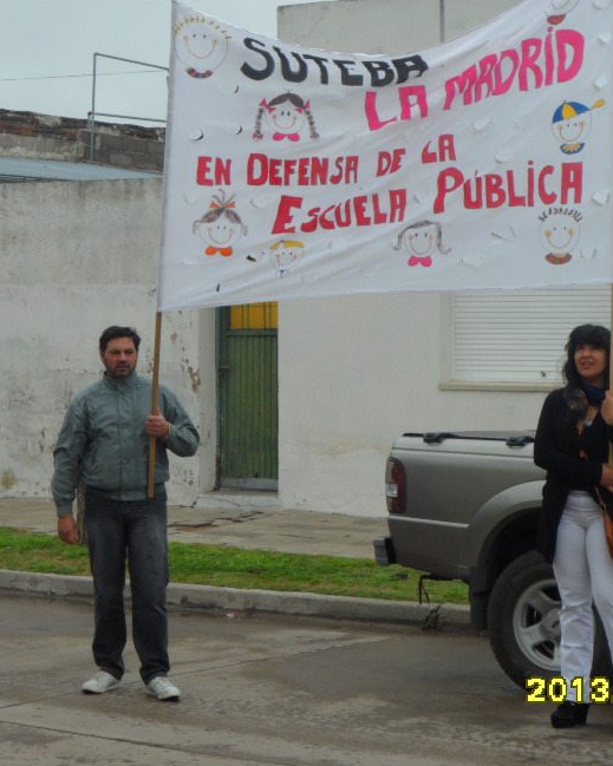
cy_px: 323
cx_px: 163
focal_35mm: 97
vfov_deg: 19.7
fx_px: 2200
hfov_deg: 15.8
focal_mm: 11.2
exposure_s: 1/180
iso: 80
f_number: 5.6
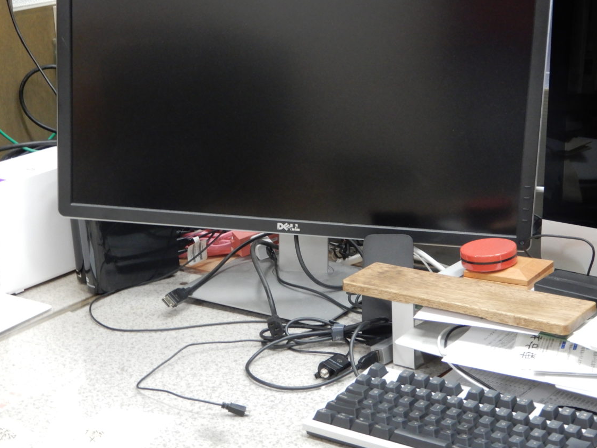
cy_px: 199
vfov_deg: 19.9
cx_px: 294
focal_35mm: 74
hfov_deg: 26.3
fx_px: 1276
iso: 400
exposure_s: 1/13
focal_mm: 11.6
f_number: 4.5
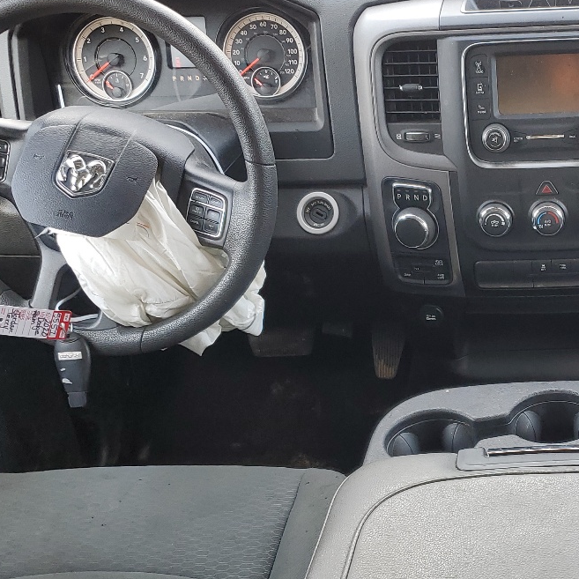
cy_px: 433
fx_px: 1060
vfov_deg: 30.1
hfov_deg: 28.8
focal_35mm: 56
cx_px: 566
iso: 50
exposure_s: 1/120
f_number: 1.5
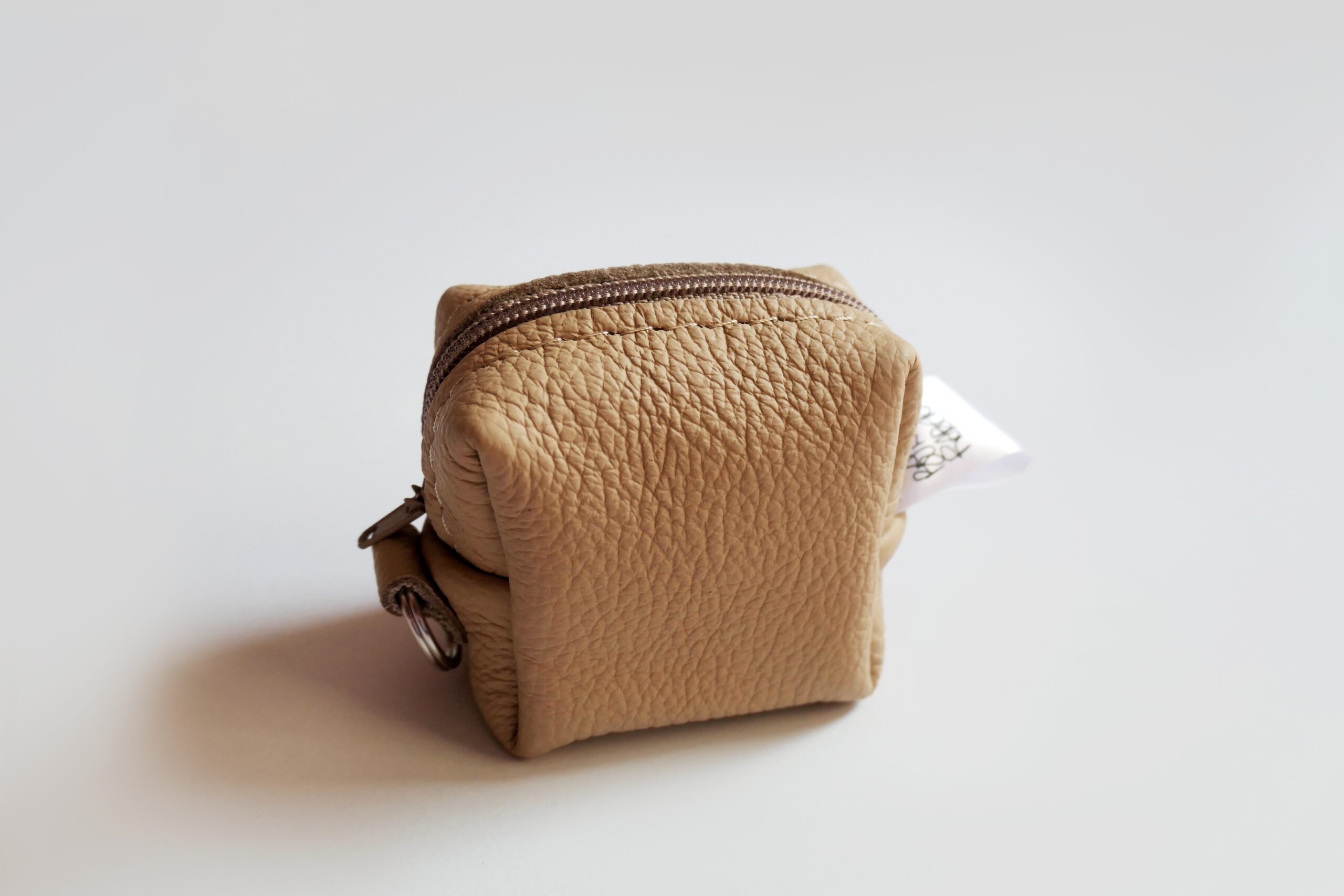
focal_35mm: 28
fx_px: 1045
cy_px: 448
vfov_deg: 46.4
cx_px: 672
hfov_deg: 65.5
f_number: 3.5
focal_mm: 10.3
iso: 200
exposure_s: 1/320
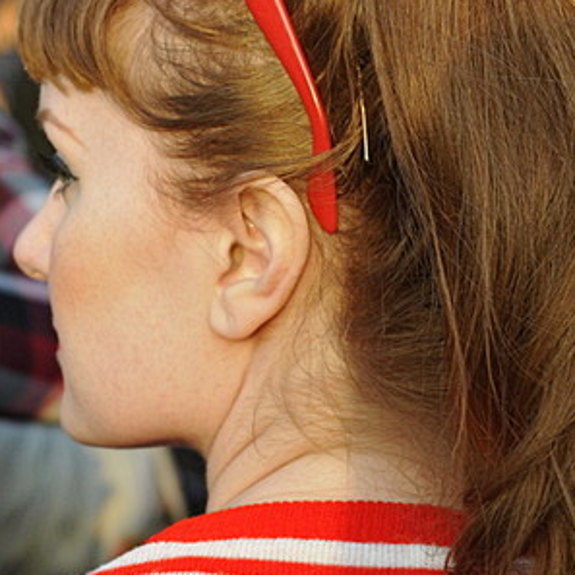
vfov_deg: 15.5
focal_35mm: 112
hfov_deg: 15.6
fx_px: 2105
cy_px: 149
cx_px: 287
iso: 200
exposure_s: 1/125
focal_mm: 58
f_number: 5
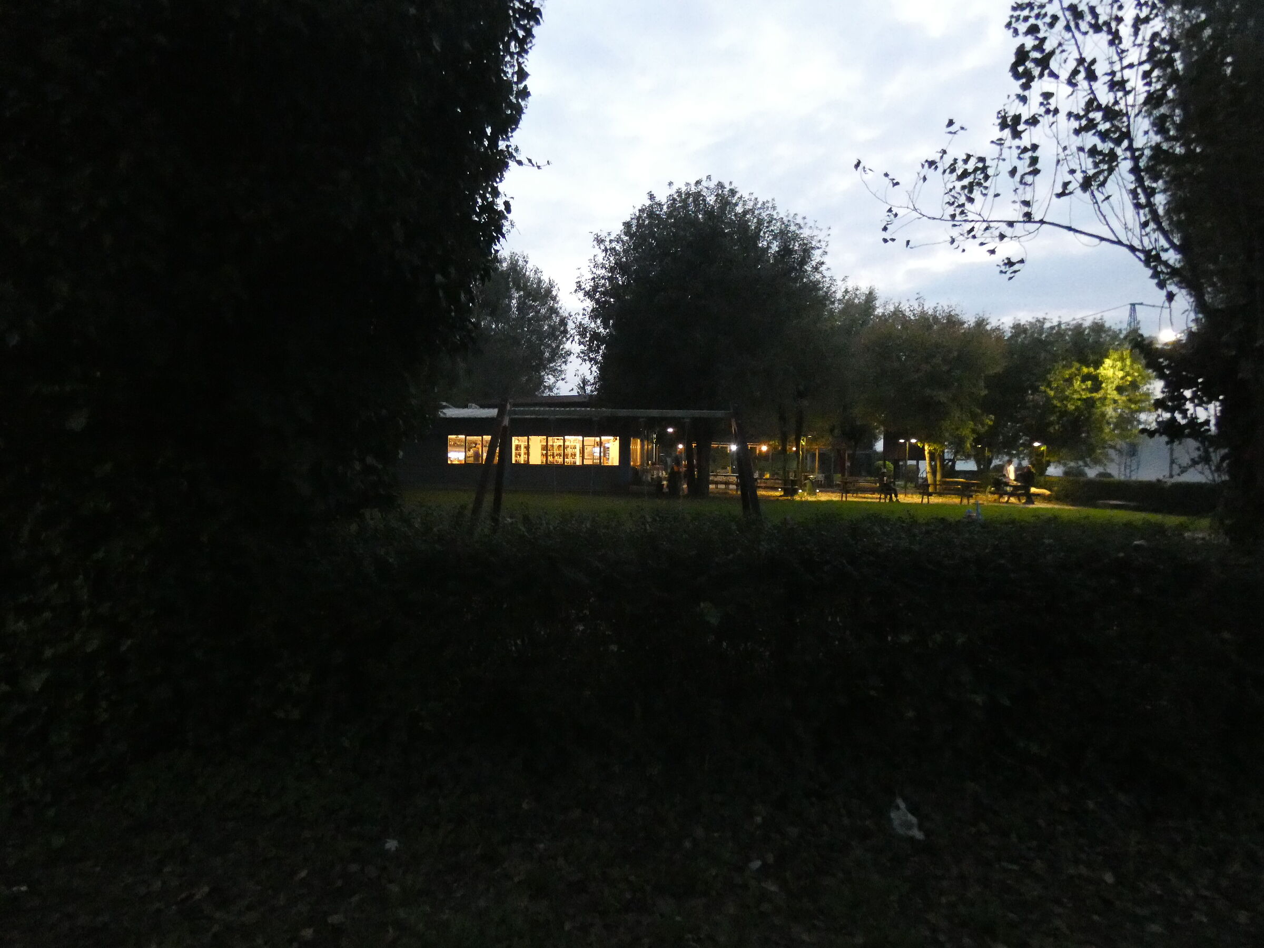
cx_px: 632
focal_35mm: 20
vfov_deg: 66.0
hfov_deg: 81.7
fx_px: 730
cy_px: 474
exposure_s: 1/40
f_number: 2.8
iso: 1600
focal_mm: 3.6
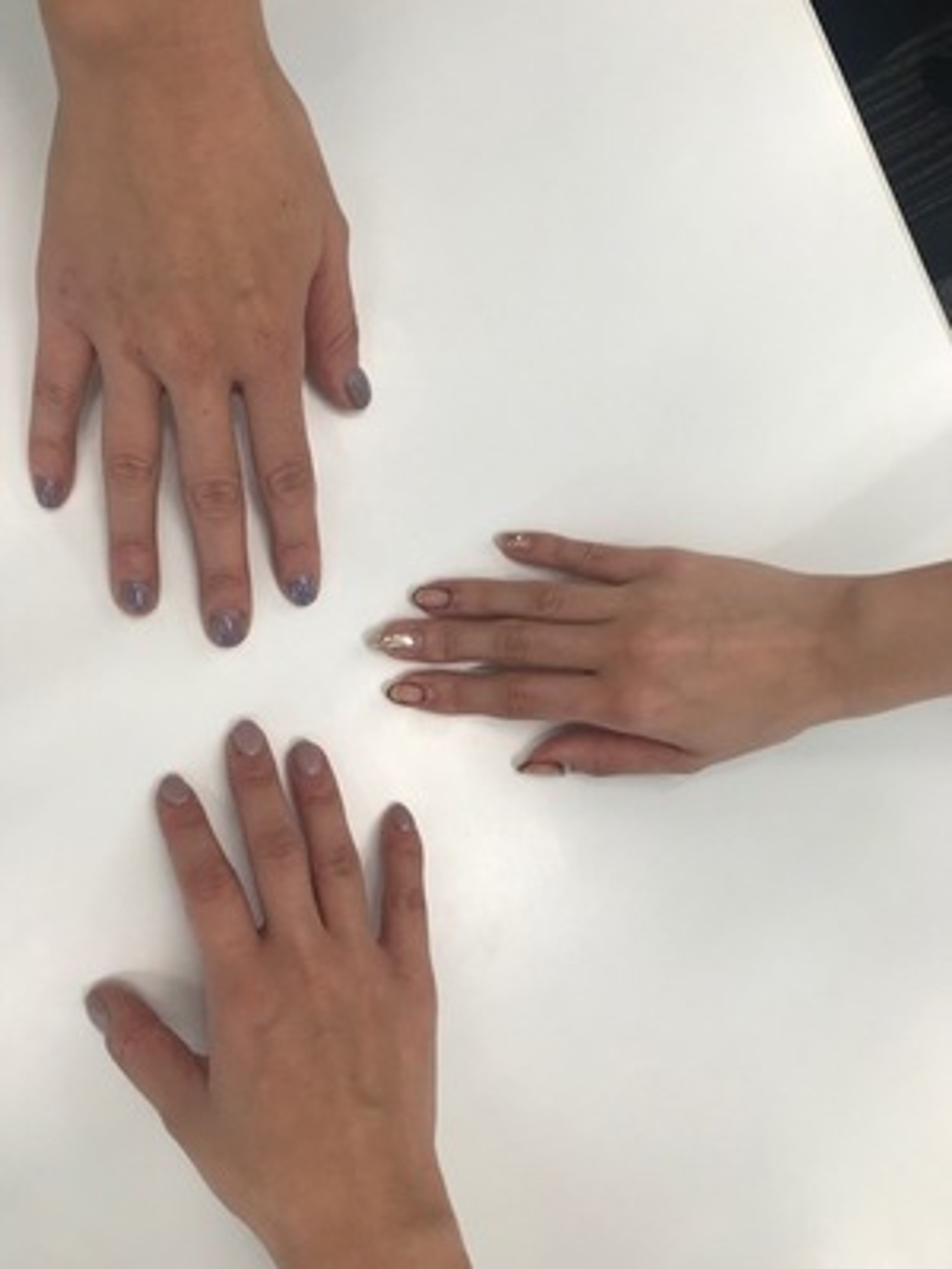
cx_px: 476
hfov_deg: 49.7
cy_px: 634
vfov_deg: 63.4
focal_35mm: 28
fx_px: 1027
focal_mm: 3.99
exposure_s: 1/50
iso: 32
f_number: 1.8
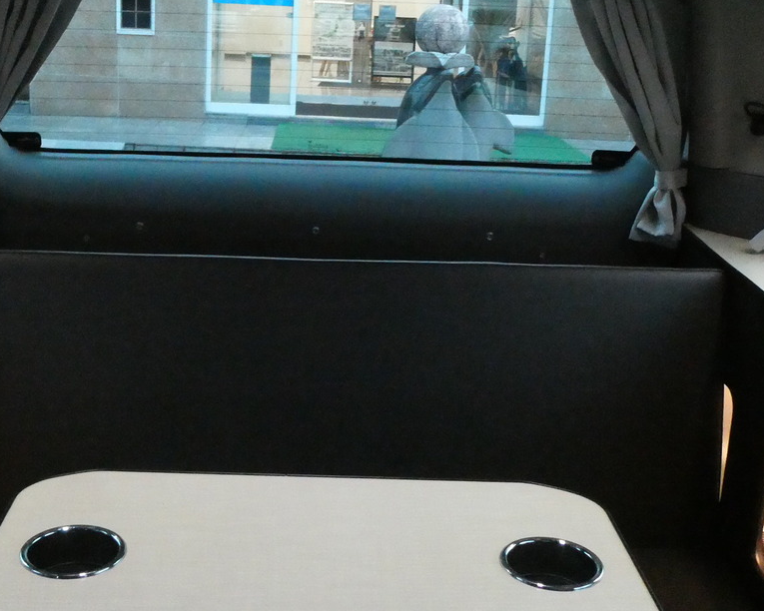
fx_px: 1108
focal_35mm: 49
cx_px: 315
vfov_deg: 30.8
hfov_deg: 37.9
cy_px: 284
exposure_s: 1/25
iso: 1600
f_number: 3.3
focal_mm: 4.3
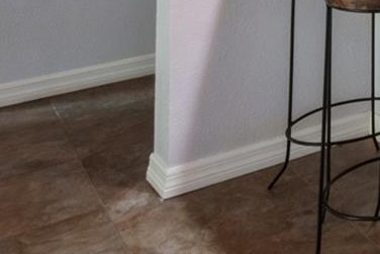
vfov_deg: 15.7
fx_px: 740
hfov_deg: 18.8
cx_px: 752
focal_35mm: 70
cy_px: -243
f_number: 8
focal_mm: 11
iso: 200
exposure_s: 1/3
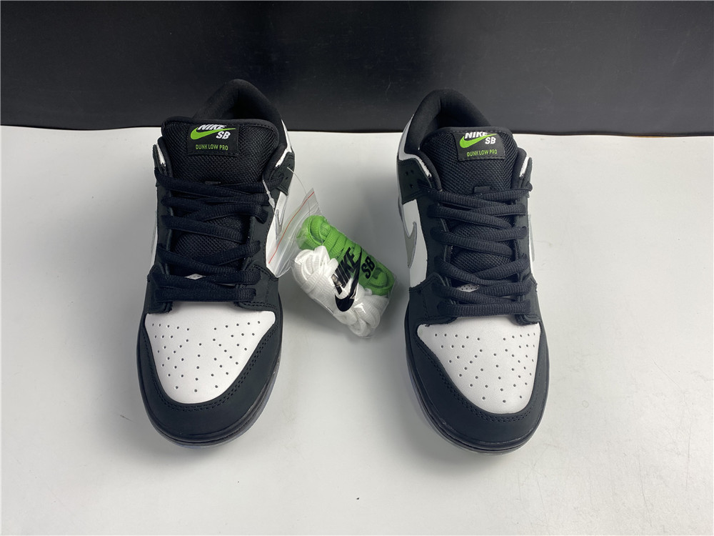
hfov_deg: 67.3
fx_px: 536
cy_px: 268
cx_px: 357
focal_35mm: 26
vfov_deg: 53.1
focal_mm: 4.25
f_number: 1.8
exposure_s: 1/100
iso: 40
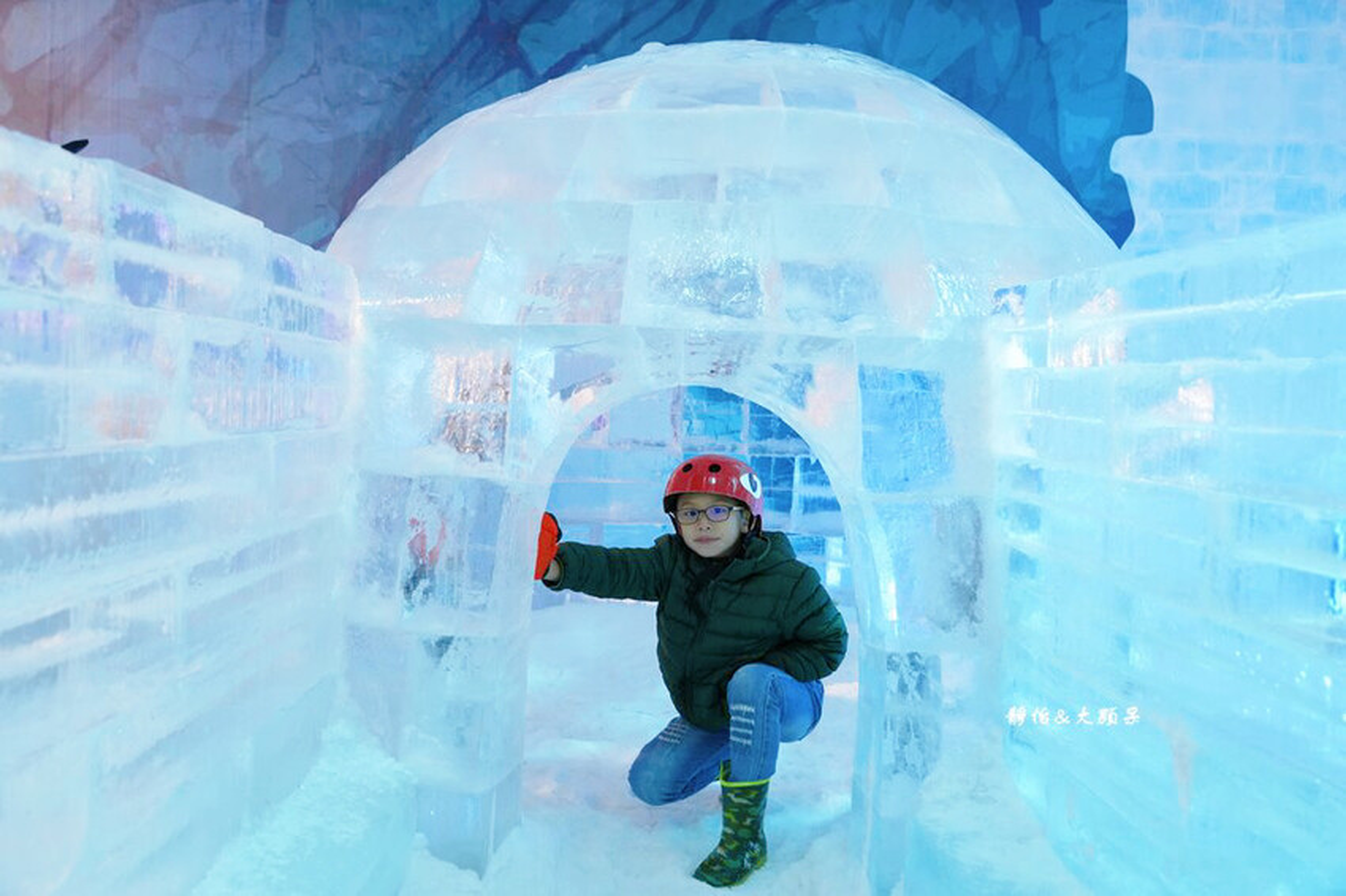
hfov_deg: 61.9
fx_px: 1121
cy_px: 448
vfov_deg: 43.6
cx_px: 673
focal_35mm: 30
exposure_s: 1/30
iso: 1600
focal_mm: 30
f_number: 4
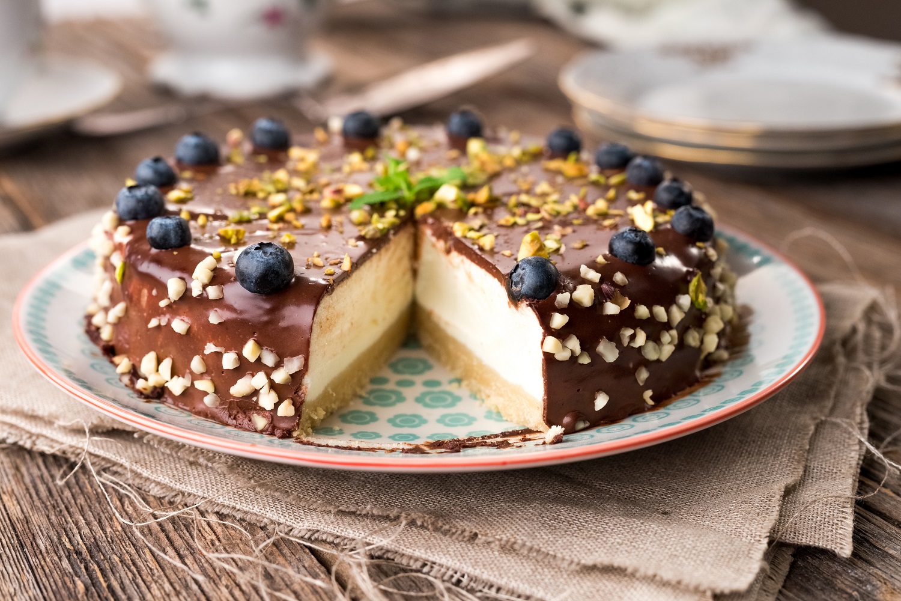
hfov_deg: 39.6
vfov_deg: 27.0
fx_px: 1251
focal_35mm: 50
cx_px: 450
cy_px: 300
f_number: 6.3
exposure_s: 1/60
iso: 640
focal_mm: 50
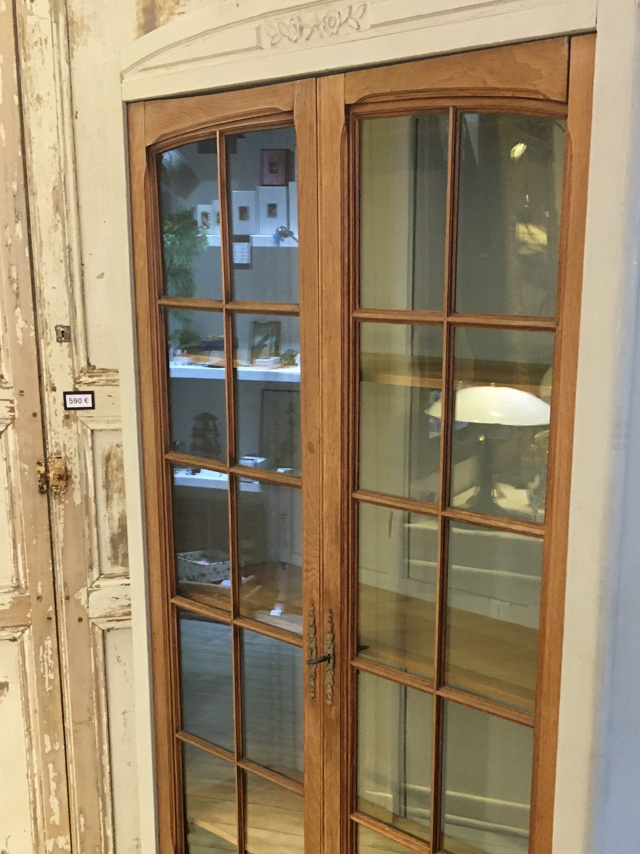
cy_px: 600
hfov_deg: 31.3
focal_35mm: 46
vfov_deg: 40.5
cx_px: 419
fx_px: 1134
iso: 200
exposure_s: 1/20
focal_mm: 4.15
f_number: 2.2
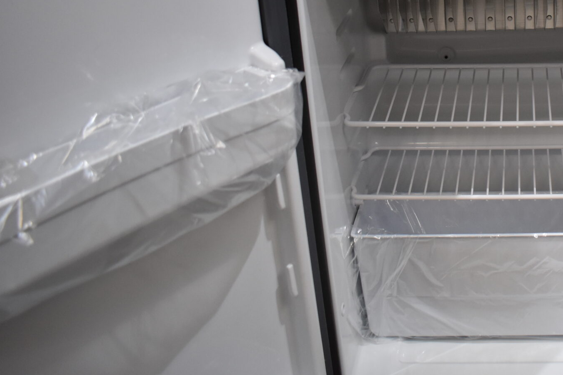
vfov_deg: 25.7
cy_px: 44
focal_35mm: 51
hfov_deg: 36.1
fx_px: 798
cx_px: 523
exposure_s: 1/250
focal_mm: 18
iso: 800
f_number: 3.5
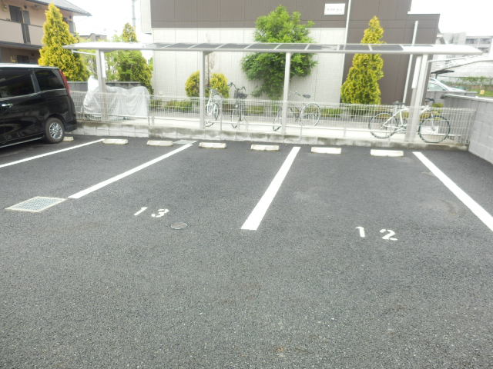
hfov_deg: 71.6
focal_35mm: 24
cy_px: 184
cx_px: 246
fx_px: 342
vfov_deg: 56.8
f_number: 3
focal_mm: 4.2
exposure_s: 1/40
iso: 80
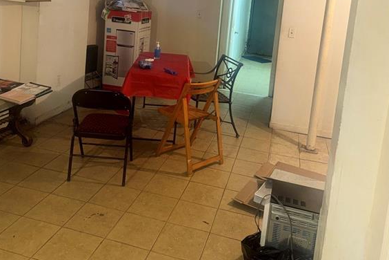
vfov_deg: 37.0
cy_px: 39
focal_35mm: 34
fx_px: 367
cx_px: 195
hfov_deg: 55.8
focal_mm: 6.76
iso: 80
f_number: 1.78
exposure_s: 1/16
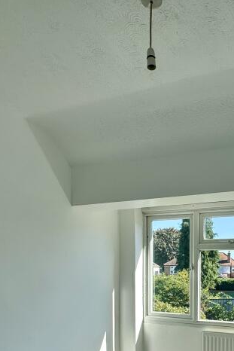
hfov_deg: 39.4
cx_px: 190
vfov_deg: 54.2
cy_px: 287
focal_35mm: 32
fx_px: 312
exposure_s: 1/522
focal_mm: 2.22
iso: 40
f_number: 2.2
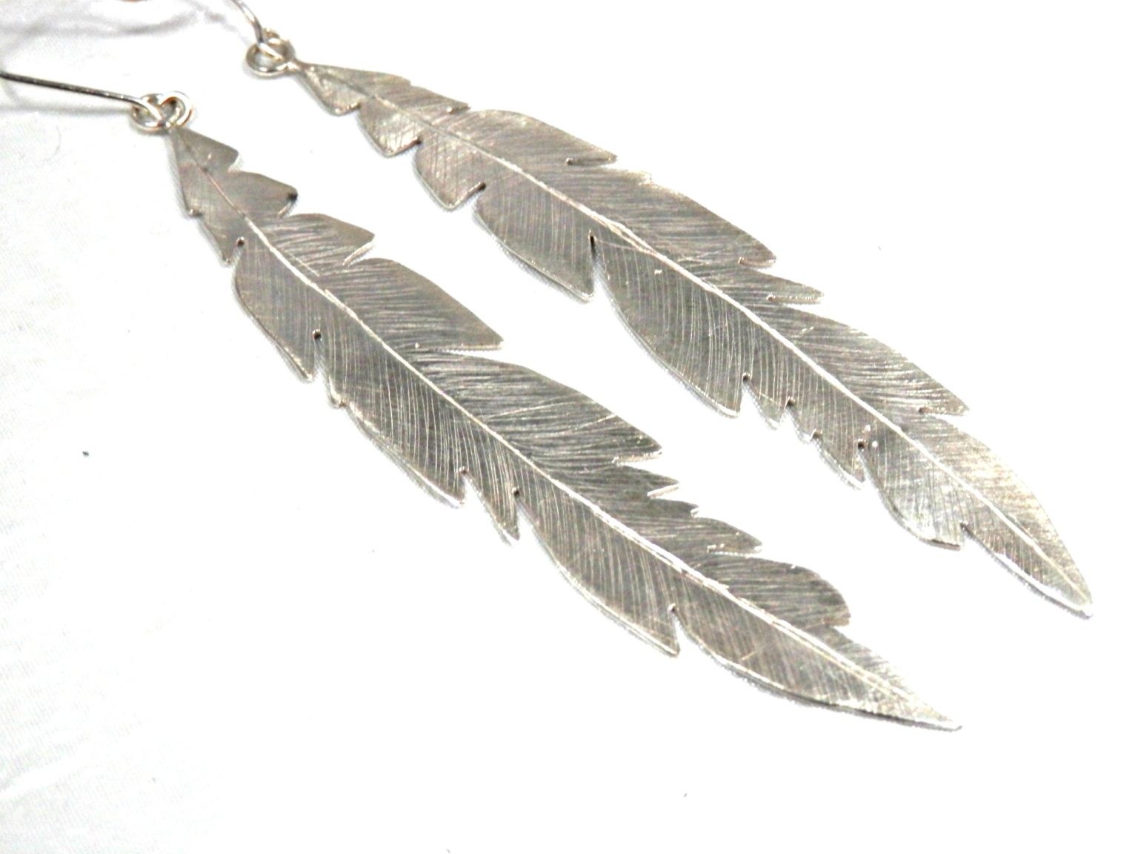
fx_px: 2170
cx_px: 569
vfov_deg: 22.3
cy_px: 427
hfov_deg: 29.4
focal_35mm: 66
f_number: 4.4
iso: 200
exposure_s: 1/60
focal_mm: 11.9
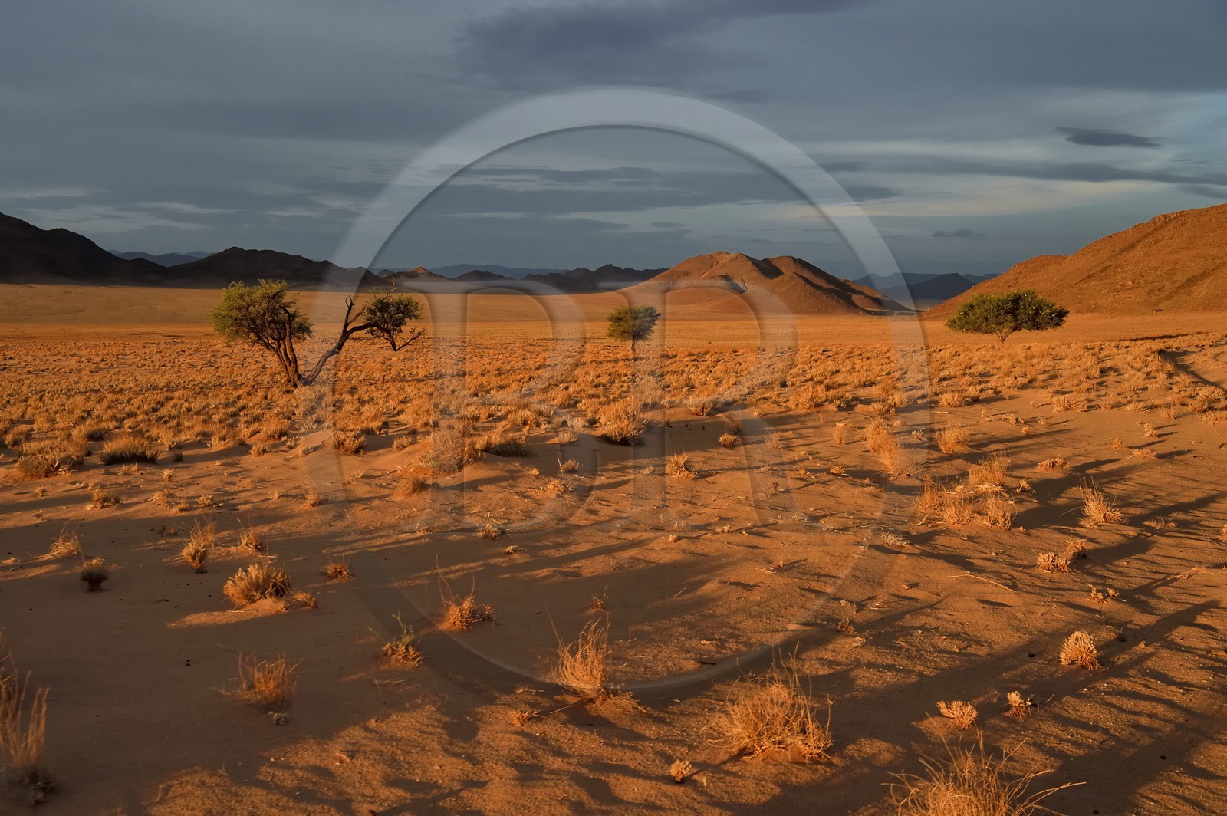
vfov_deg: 38.8
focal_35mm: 34
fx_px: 1158
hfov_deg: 55.8
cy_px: 408
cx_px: 614
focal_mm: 34
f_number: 10
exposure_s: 1/500
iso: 800
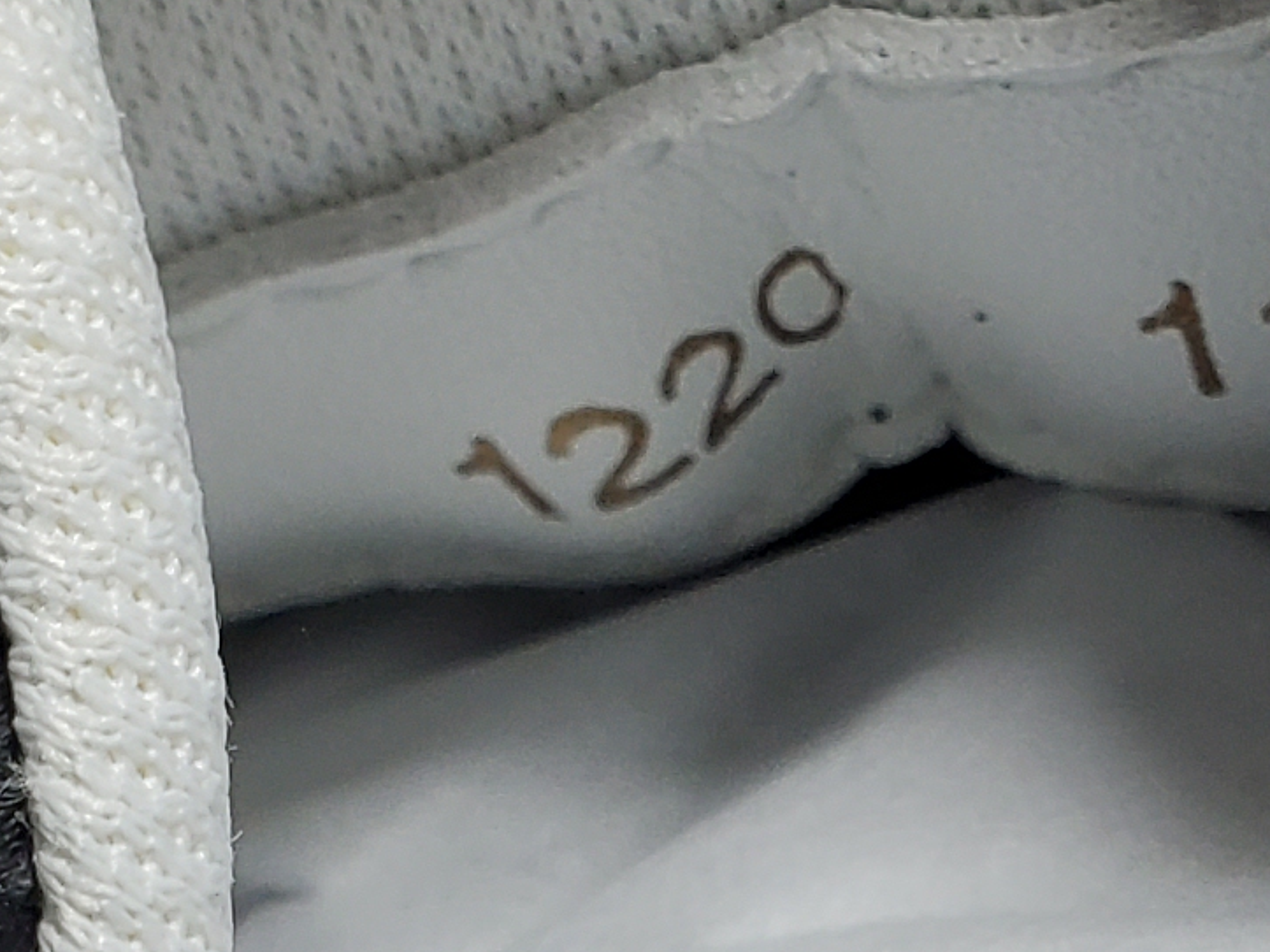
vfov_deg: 10.1
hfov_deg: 13.3
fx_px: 5319
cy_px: 1182
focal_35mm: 145
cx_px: 1403
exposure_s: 1/239
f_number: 2.4
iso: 50
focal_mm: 4.3
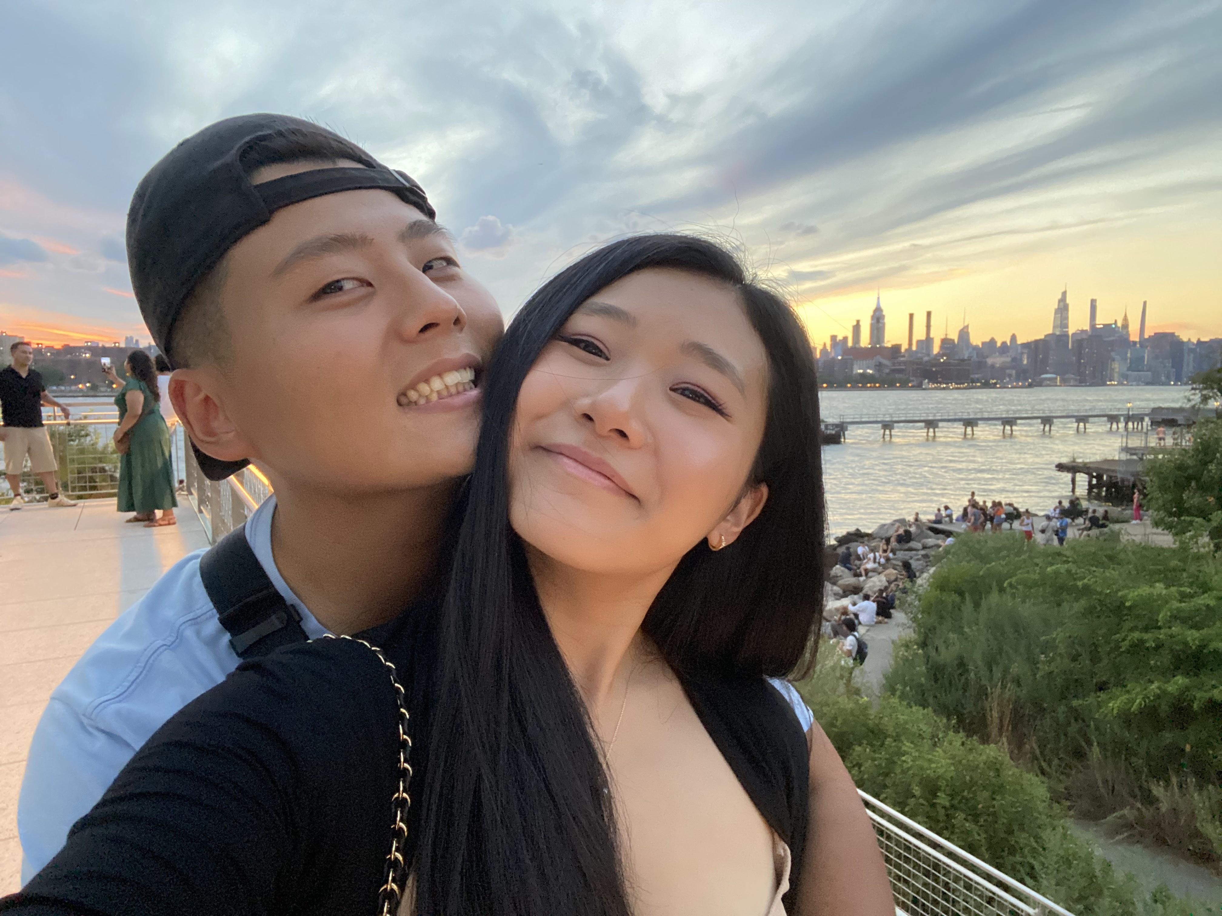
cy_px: 458
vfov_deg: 58.9
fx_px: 812
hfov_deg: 73.9
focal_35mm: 23
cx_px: 611
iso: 500
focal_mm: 2.71
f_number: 2.2
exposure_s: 1/30
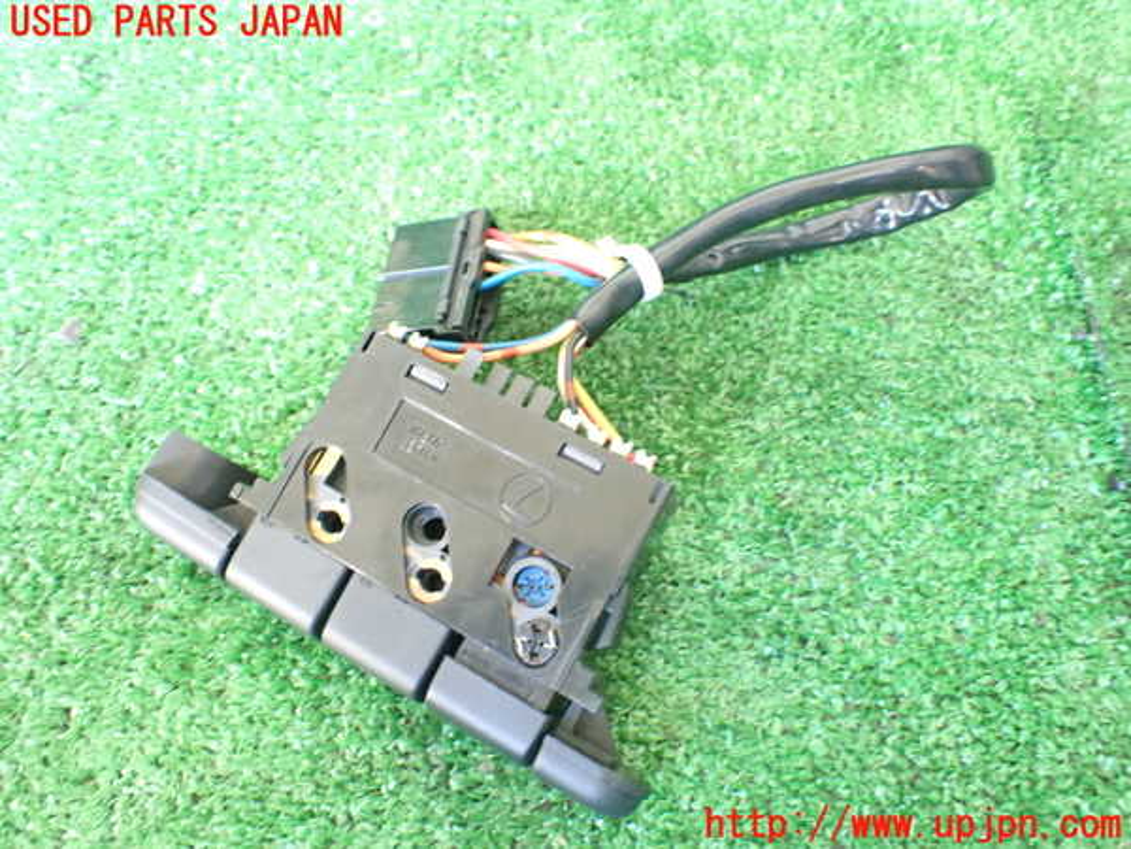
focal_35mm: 30
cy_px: 424
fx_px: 980
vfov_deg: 46.8
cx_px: 566
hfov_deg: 60.0
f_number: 2.3
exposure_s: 1/30
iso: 800
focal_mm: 5.4
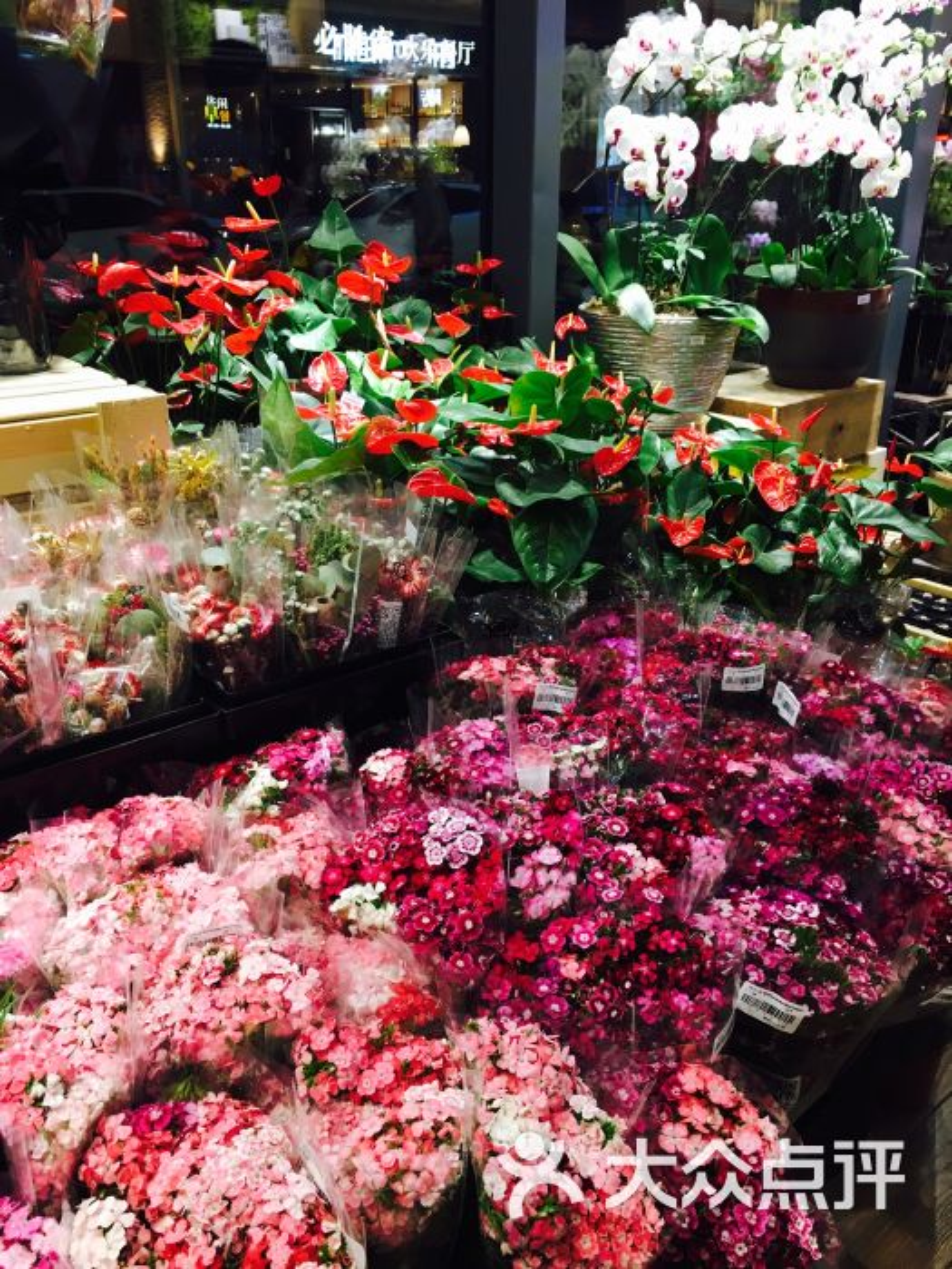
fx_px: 1063
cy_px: 634
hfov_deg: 48.2
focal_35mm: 29
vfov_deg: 61.7
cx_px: 476
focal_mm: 4.15
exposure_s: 1/33
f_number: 2.2
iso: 64
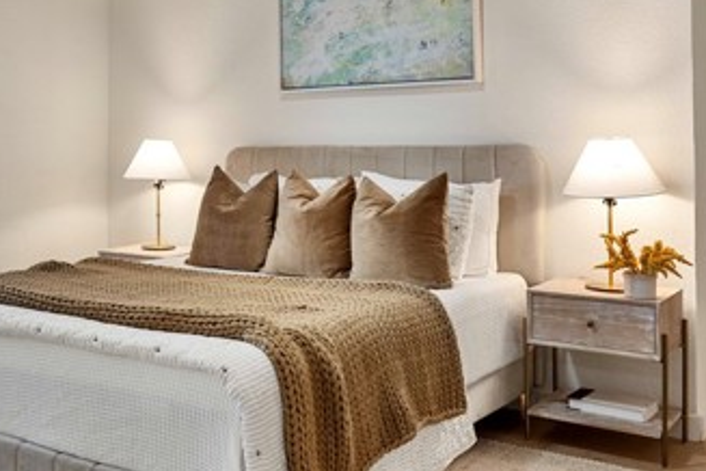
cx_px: 207
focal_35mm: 47
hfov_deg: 41.1
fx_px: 922
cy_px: 138
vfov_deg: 28.4
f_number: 9
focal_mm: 24
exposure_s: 1/10
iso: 640
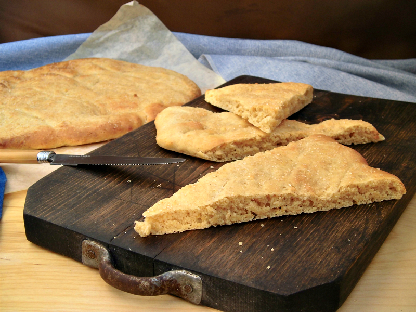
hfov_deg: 40.4
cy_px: 156
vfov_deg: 30.9
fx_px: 565
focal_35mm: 47
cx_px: 208
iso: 100
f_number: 3.4
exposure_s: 1/125
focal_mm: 8.3
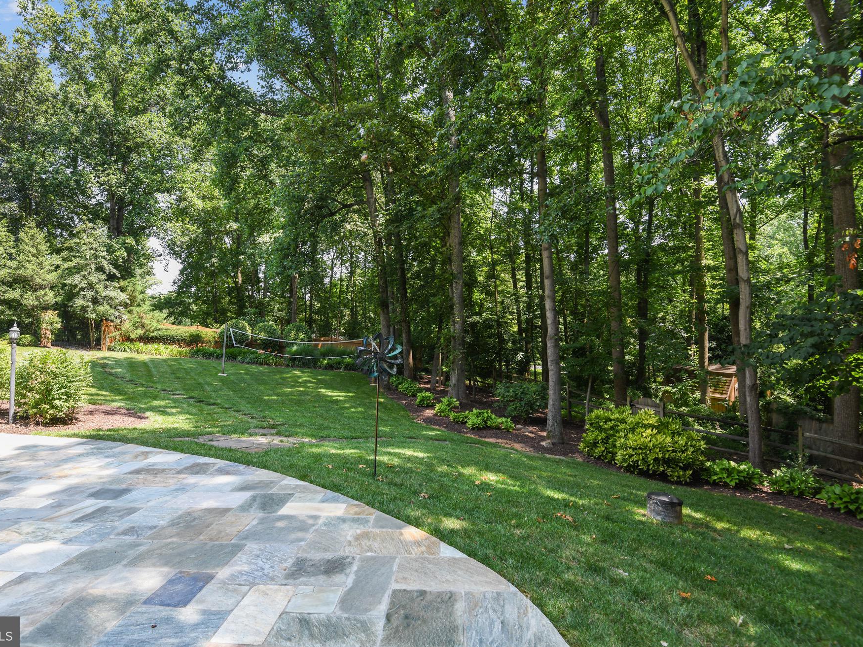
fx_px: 449
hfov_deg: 87.7
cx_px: 415
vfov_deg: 71.6
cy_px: 316
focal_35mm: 18
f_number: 7.1
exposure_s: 1/200
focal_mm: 16
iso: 640
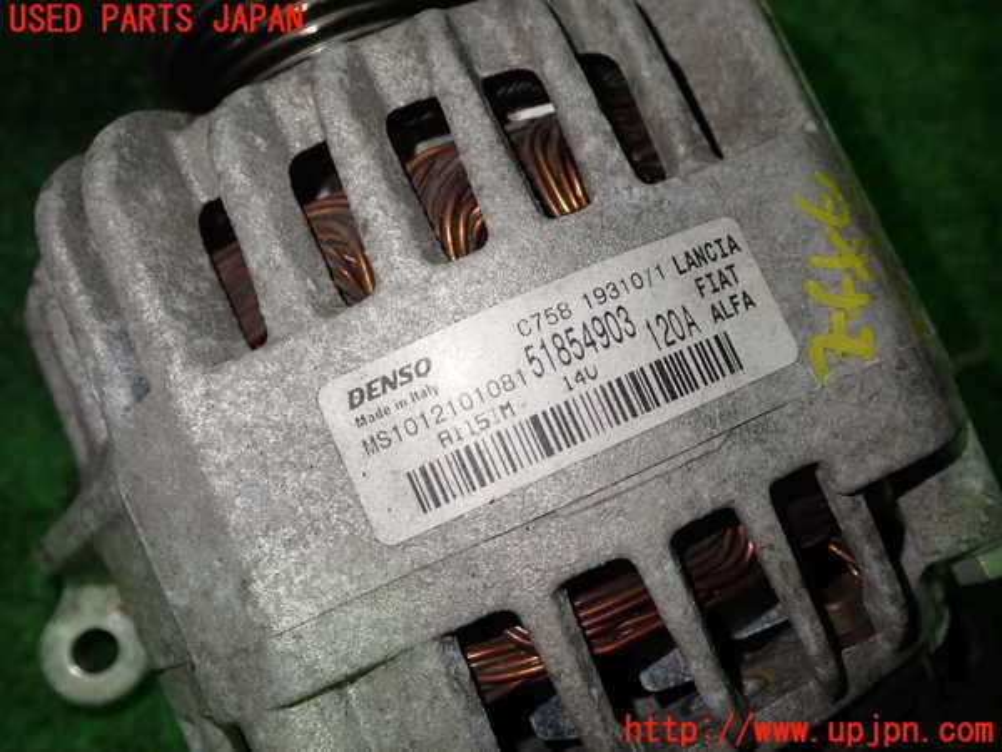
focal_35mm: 36
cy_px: 376
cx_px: 501
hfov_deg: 51.4
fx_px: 1042
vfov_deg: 39.7
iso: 200
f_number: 2.5
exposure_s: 1/60
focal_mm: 6.37
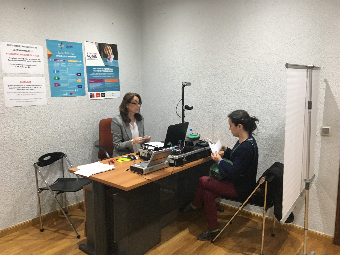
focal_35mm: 29
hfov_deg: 61.7
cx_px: 170
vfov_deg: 48.2
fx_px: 285
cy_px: 128
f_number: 2.2
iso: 160
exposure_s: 1/33
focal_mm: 4.15
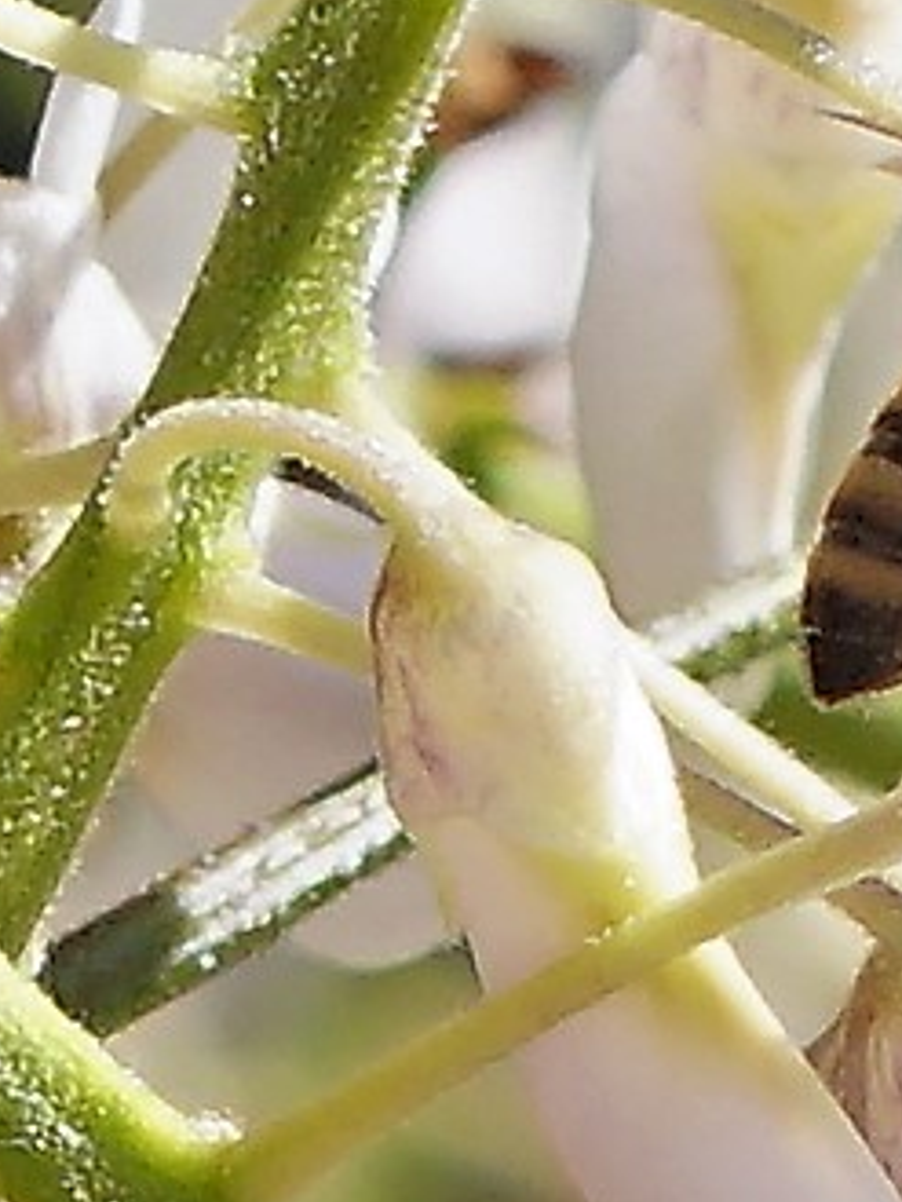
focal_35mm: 549
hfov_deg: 2.7
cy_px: 217
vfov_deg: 3.6
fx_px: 19062
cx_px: 1123
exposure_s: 1/320
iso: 100
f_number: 5.6
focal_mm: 60
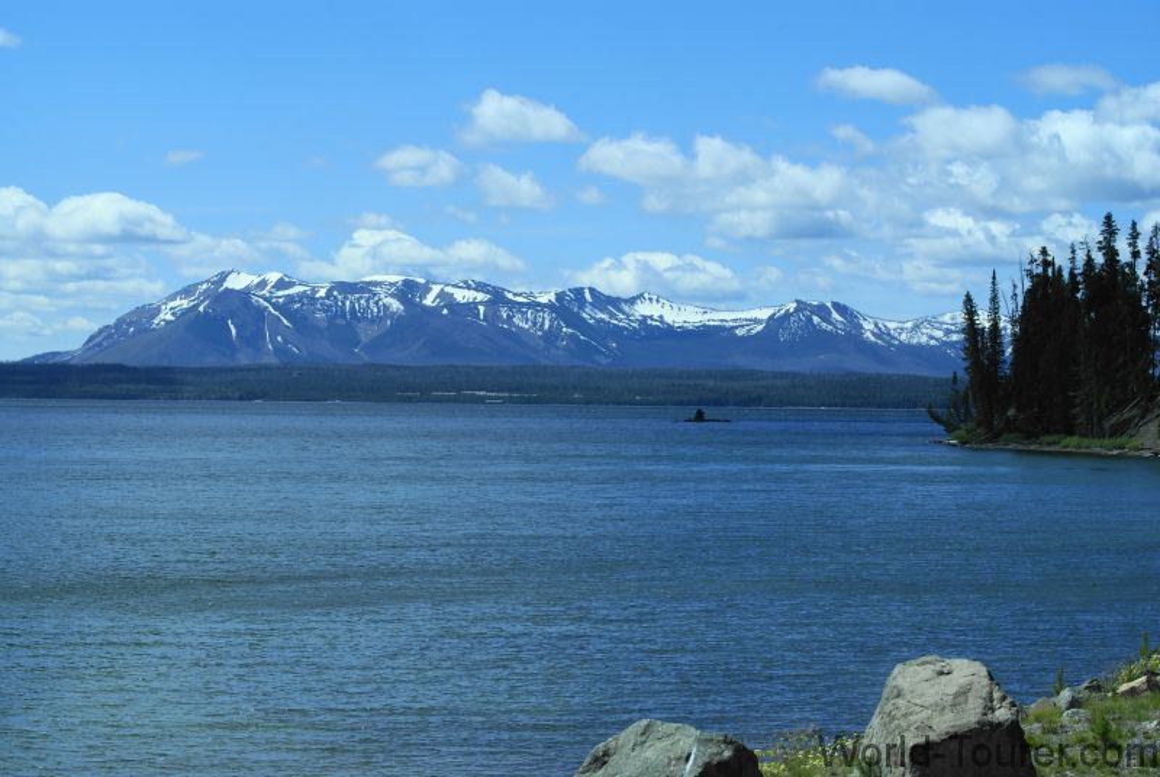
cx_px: 580
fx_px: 3630
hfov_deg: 18.2
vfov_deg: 12.2
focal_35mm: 112
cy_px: 388
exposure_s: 1/250
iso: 100
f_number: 13
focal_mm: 75
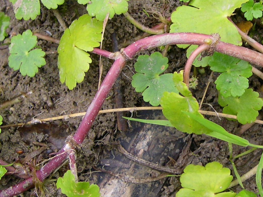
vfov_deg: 17.5
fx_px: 638
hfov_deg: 23.0
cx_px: 202
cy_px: 67
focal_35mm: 84
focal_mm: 8
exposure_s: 1/102
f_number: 2.8
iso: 100
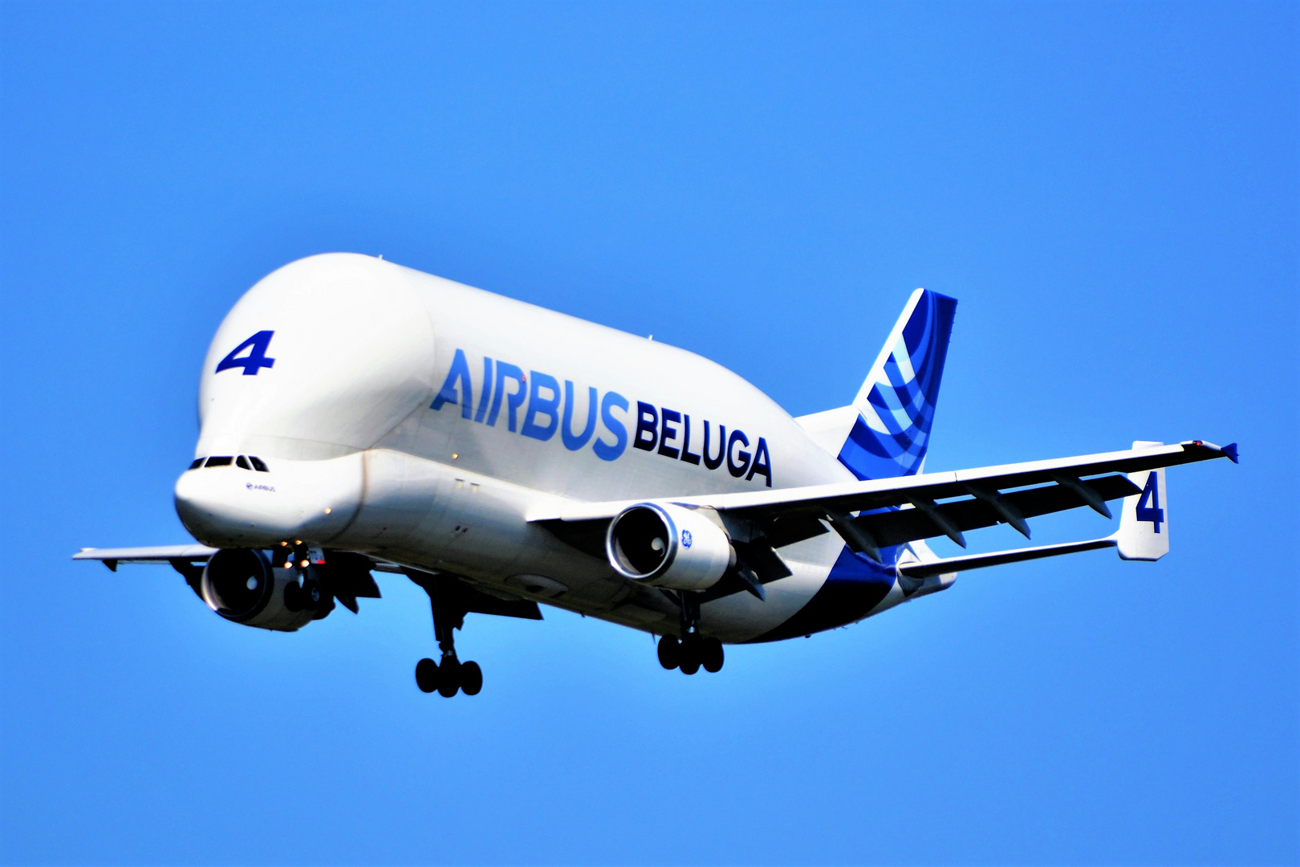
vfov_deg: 3.1
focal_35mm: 450
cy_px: 434
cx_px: 650
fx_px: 16249
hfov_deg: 4.6
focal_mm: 300
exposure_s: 1/800
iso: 200
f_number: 8
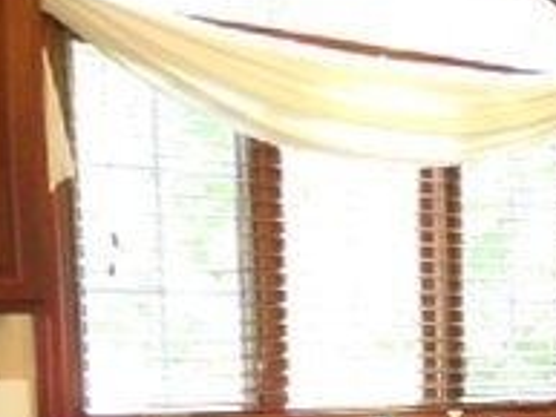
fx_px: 1334
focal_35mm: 83
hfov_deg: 20.0
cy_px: 506
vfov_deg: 17.0
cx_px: 853
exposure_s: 1/25
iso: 800
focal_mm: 4.5
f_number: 3.1
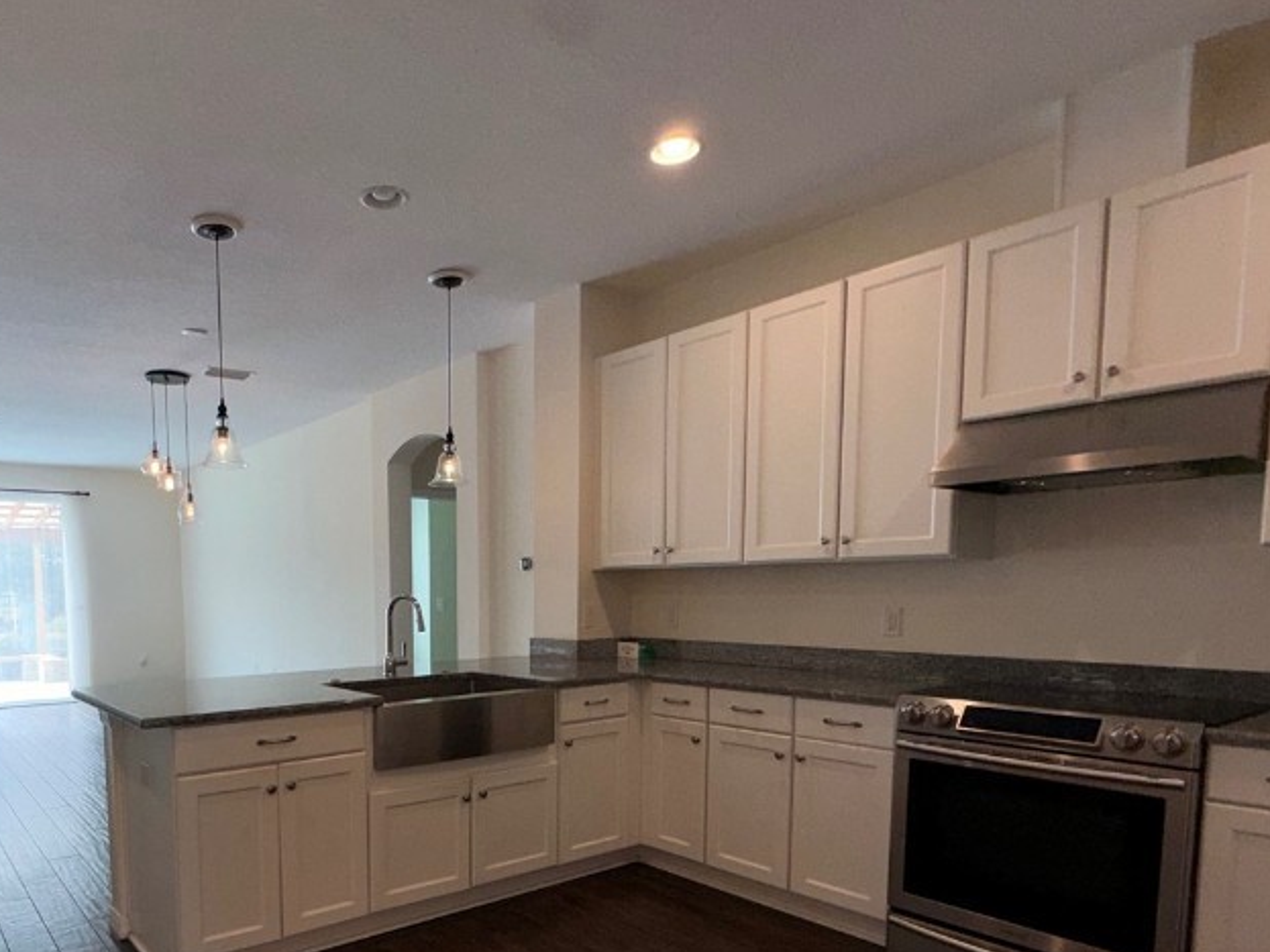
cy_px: 669
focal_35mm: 23
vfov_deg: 57.0
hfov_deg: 71.8
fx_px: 844
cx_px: 426
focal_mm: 2.22
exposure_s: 1/122
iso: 50
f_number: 2.2
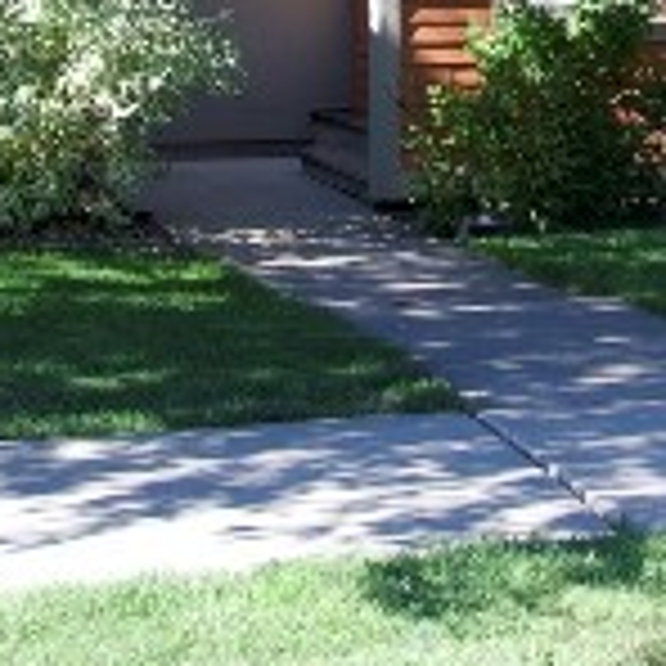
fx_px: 2307
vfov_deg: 13.9
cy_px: -657
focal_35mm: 106
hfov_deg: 16.4
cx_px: 378
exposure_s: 1/160
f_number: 6.3
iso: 200
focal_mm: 16
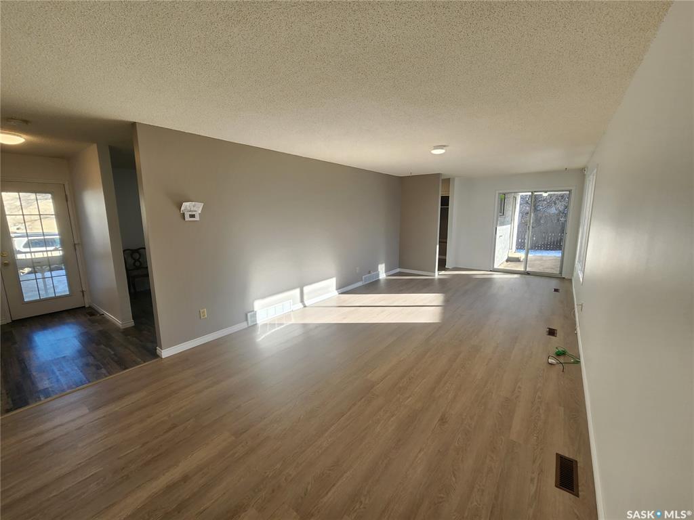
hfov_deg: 106.2
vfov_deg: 89.9
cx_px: 347
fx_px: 261
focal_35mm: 13
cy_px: 260
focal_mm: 2.2
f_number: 2.2
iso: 64
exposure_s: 1/120
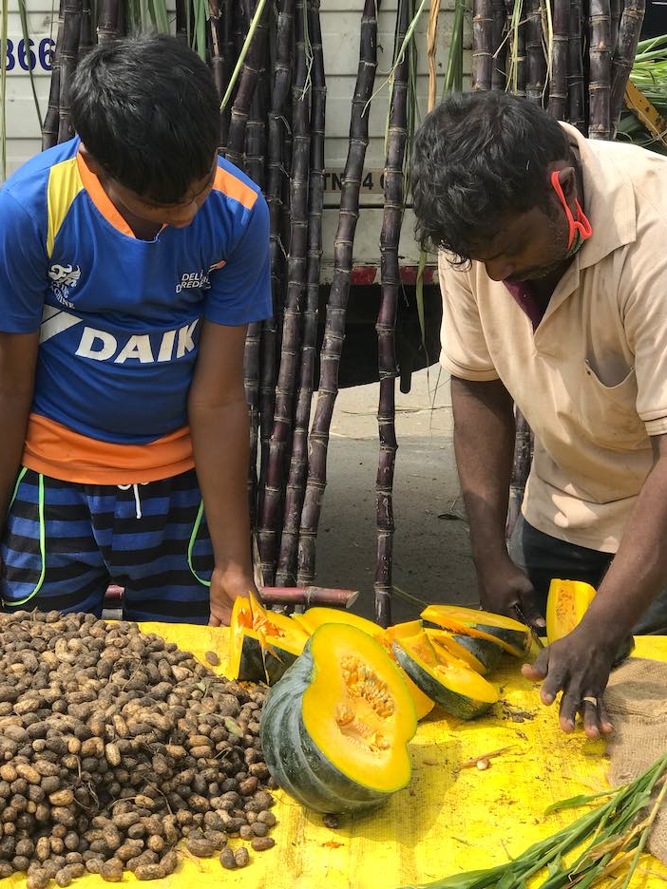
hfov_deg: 22.6
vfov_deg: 29.8
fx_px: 1670
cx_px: 372
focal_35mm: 65
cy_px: 476
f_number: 2.8
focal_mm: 6.6
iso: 20
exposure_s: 1/577
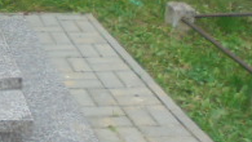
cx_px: -88
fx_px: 622
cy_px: -14
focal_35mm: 93
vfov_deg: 12.8
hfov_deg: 20.6
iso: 100
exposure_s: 1/80
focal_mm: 4.6
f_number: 3.5
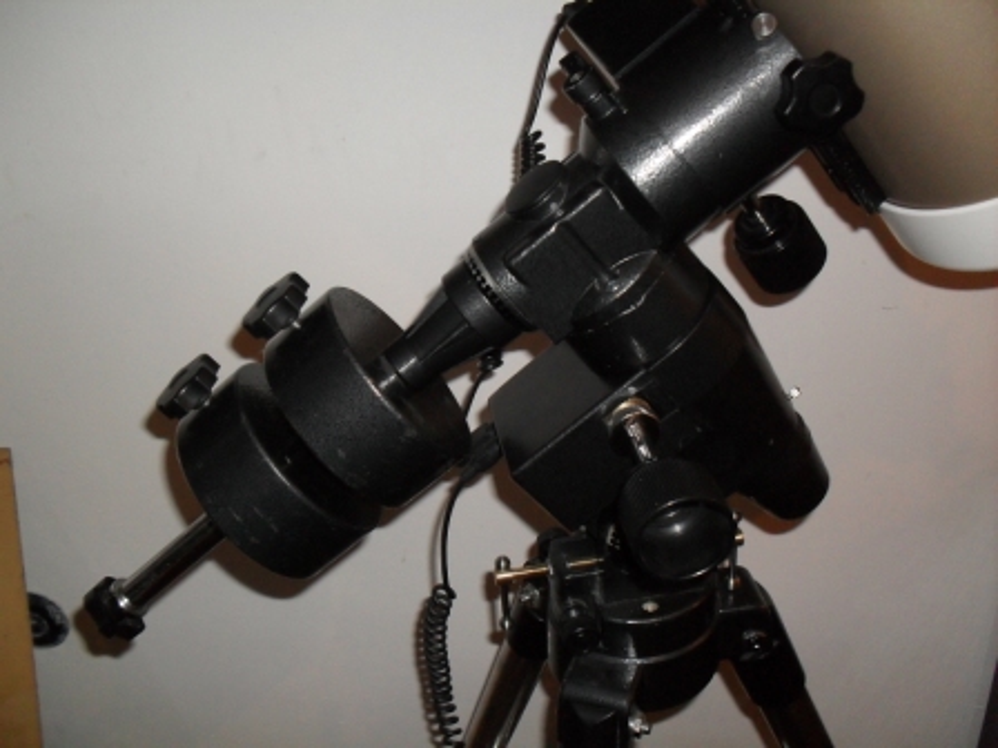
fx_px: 1096
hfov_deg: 49.0
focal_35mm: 38
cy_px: 374
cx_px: 499
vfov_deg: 37.7
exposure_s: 1/45
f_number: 2.8
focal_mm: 6.3
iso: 200
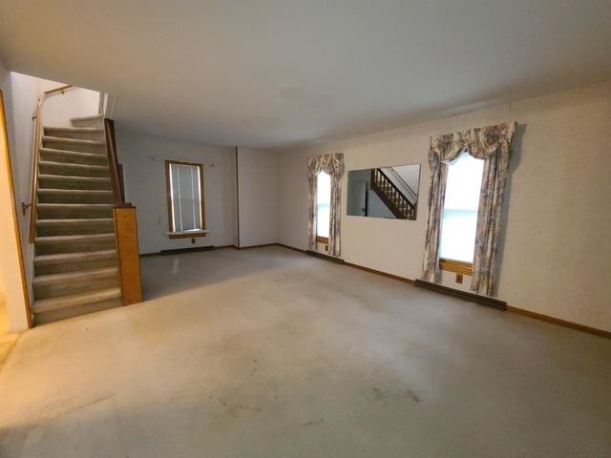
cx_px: 306
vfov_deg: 89.9
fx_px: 229
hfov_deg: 106.2
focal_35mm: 13
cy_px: 229
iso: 640
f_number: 2.2
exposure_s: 1/30
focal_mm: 2.2
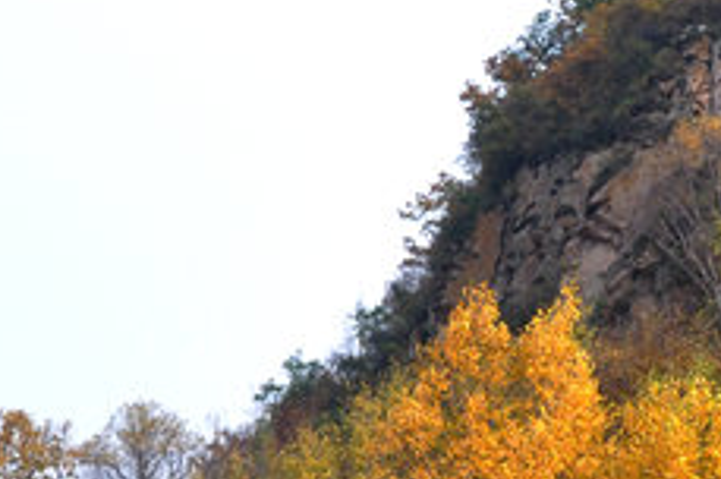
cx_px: 740
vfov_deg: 12.9
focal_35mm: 106
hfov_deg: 18.7
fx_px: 2120
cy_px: 340
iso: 200
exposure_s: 1/200
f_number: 7.1
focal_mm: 18
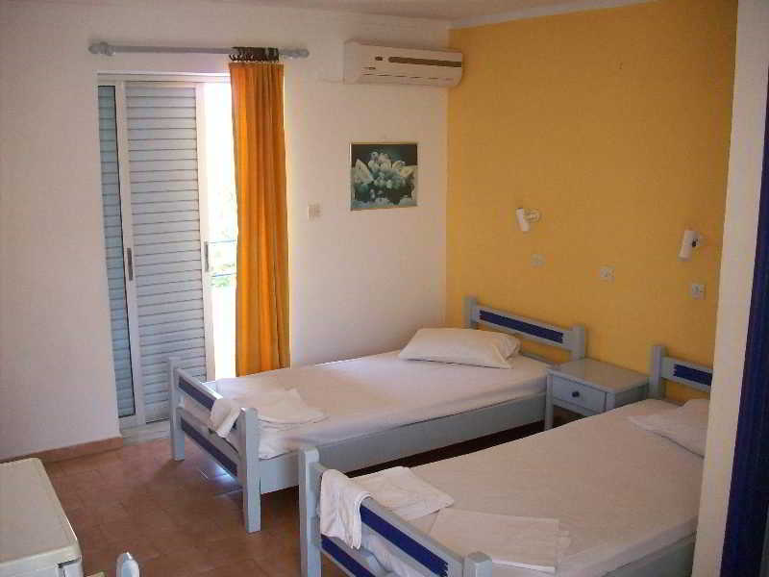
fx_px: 822
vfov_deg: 38.7
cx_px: 384
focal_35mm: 37
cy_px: 288
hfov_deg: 50.1
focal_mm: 6.2
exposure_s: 1/103
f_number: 2.8
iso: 200
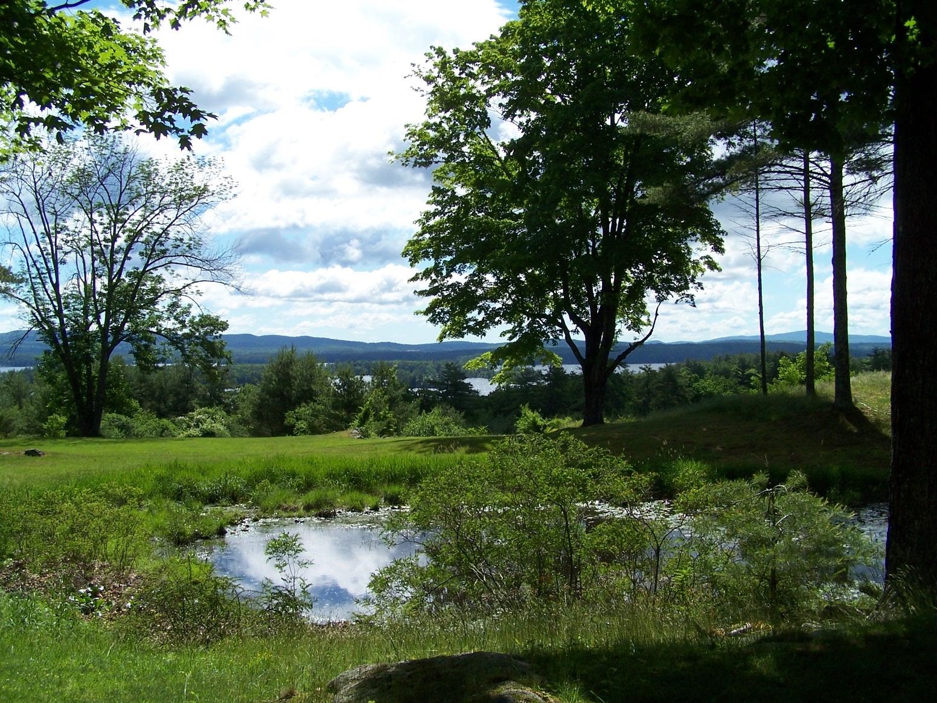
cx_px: 468
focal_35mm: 38
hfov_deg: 49.0
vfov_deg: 37.7
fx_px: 1029
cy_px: 352
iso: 80
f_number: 4
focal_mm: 6.3
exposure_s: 1/1000
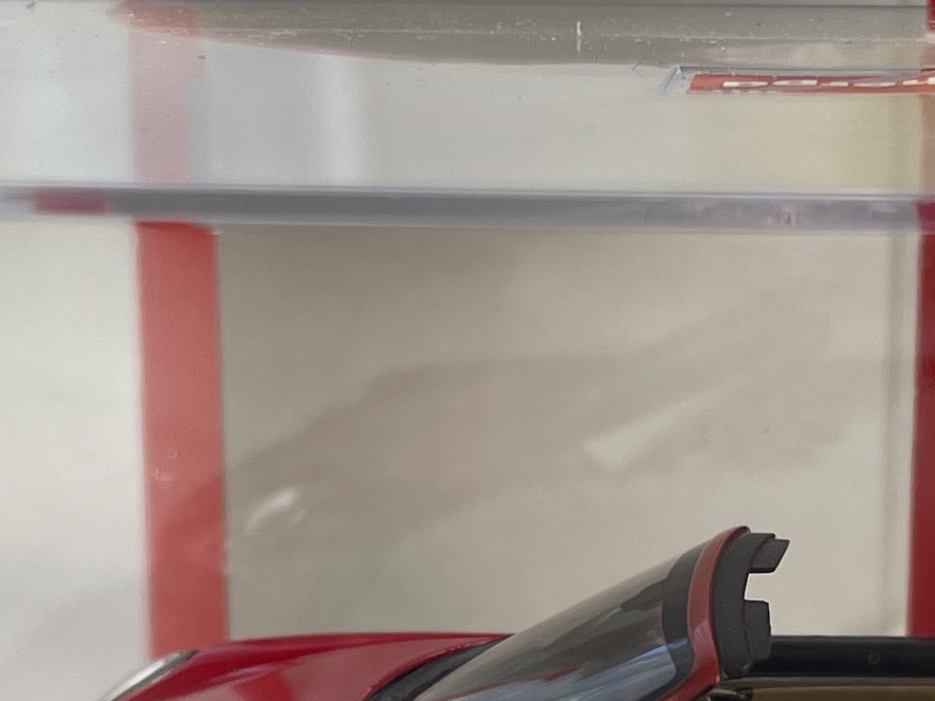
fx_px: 3079
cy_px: 570
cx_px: 694
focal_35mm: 114
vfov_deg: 12.9
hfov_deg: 17.2
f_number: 1.6
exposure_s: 1/136
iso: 32
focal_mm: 5.1
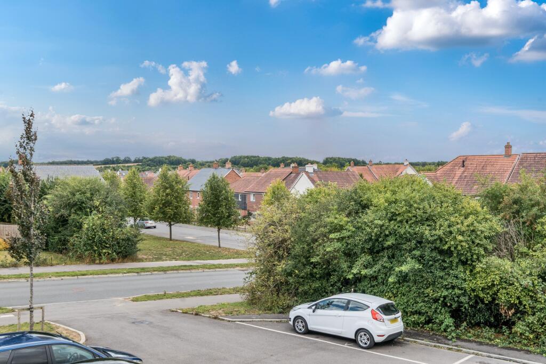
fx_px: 546
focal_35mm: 36
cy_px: 182
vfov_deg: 36.9
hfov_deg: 53.1
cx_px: 273
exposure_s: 1/200
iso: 400
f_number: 11
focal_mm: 24
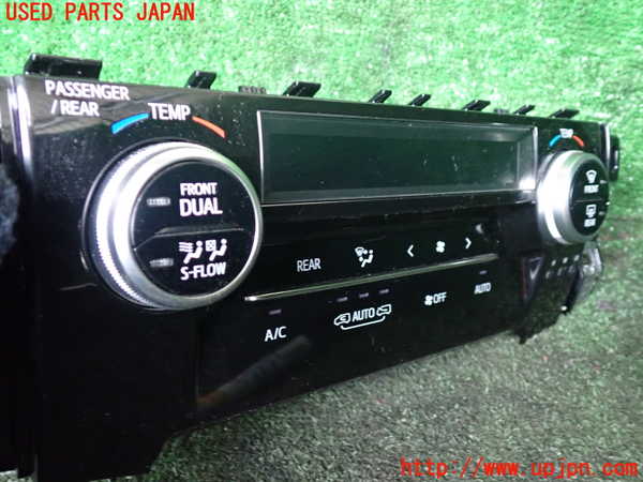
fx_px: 557
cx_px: 322
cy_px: 241
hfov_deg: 60.0
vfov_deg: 46.8
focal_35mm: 30
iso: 800
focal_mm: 5.4
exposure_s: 1/15
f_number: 2.3
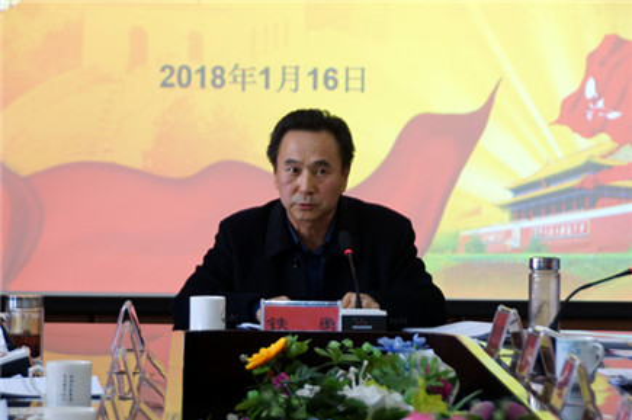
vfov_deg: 7.0
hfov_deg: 10.6
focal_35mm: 195
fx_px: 3419
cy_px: 210
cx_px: 316
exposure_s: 1/20
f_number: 5.6
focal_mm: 130
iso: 400
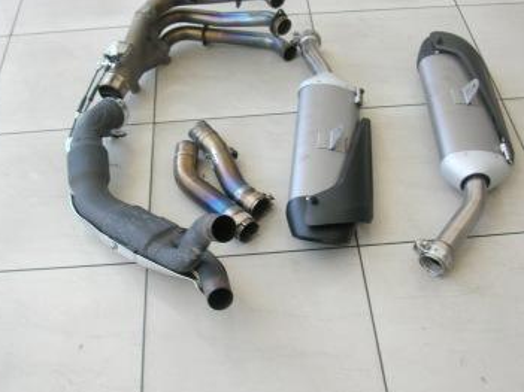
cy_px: 163
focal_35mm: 51
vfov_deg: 28.5
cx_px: 264
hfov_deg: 37.5
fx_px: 772
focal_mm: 6.6
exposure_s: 1/54
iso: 50
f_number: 3
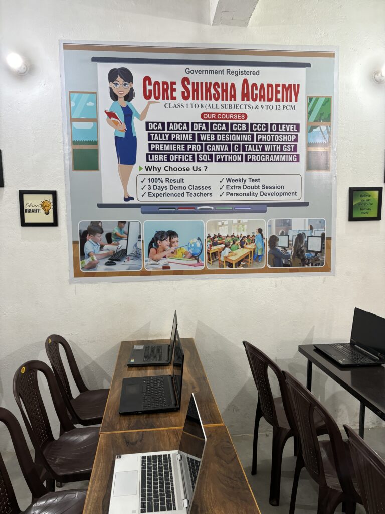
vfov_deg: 67.3
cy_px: 257
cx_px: 192
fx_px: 386
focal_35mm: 26
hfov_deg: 53.1
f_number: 1.6
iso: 160
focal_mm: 5.96
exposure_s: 1/50
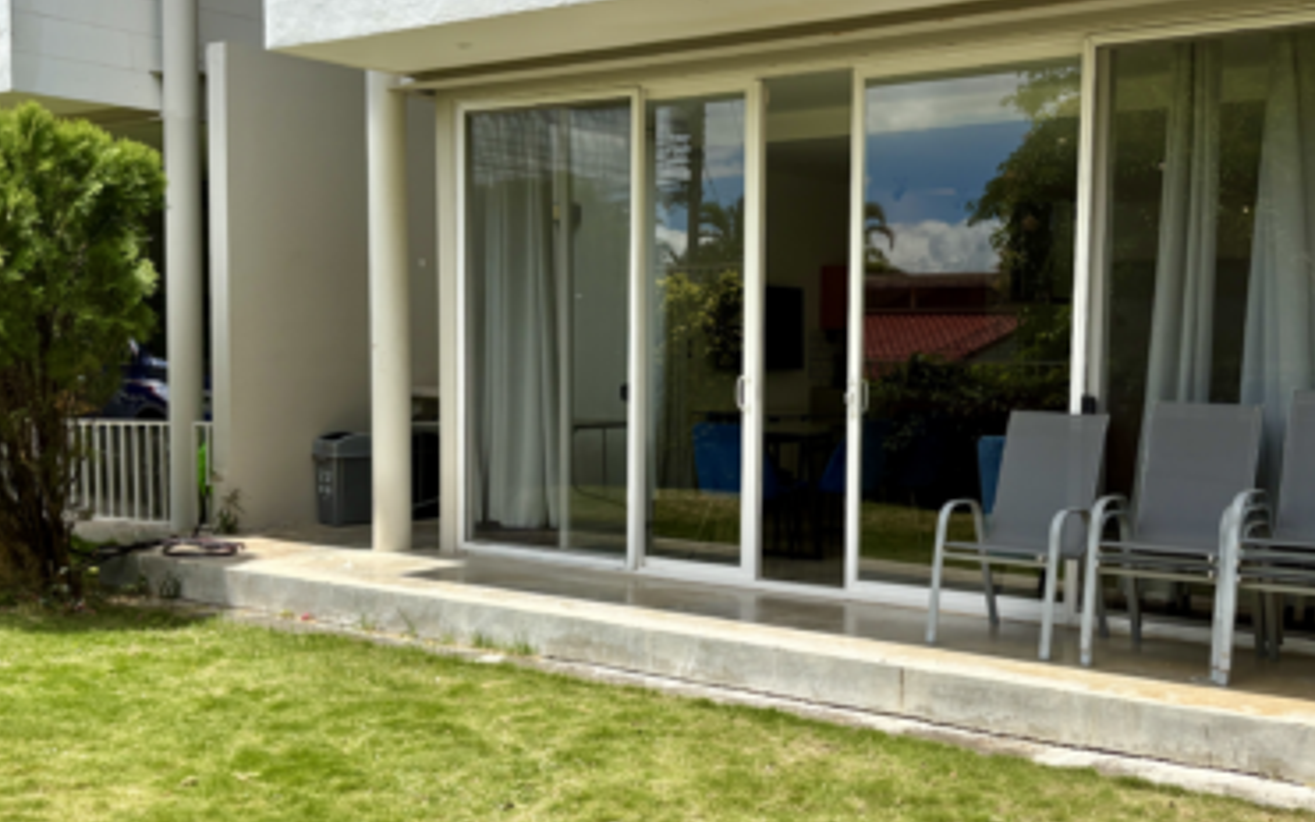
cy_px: 478
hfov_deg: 45.1
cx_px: 751
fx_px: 1577
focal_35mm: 44
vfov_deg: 29.2
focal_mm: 5.96
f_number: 1.6
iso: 50
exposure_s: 1/2639
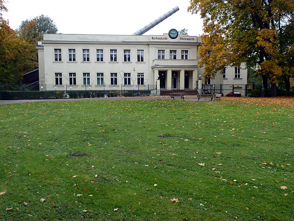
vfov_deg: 46.8
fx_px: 255
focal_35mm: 30
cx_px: 147
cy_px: 110
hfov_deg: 60.0
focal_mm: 5
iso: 80
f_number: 3.4
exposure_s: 1/100
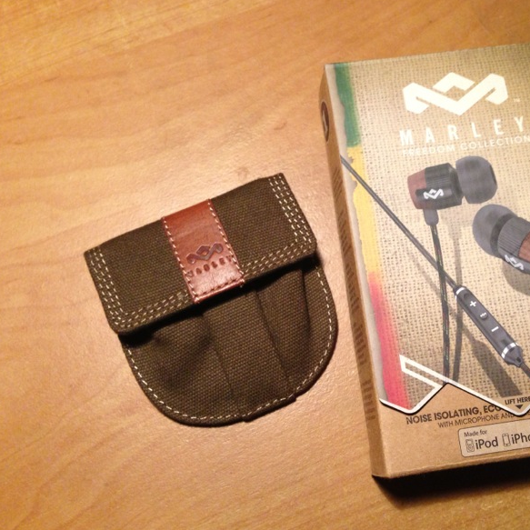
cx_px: 354
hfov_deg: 41.3
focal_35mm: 40
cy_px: 265
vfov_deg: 41.9
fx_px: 693
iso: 250
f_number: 2.4
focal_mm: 4.13
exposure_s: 1/20
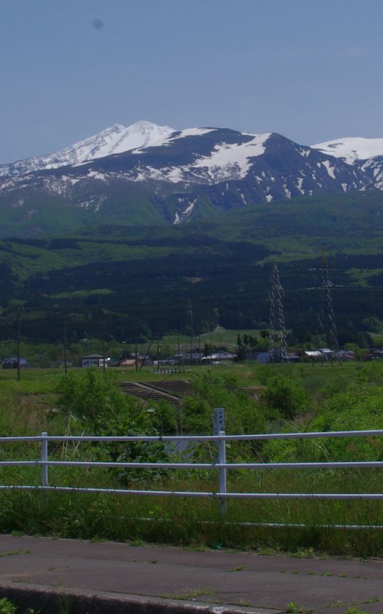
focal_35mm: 86
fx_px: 1437
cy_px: 187
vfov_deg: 23.9
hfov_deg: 15.1
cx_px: 272
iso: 200
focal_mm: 21
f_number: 16
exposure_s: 1/320
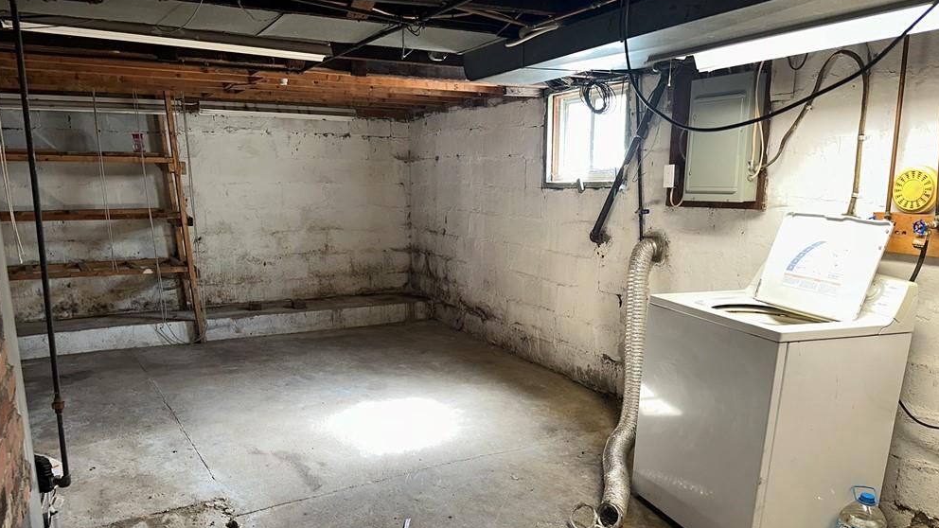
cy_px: 318
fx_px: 672
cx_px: 472
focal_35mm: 27
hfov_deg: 69.9
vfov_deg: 42.7
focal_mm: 6.86
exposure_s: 1/24
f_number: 1.78
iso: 80
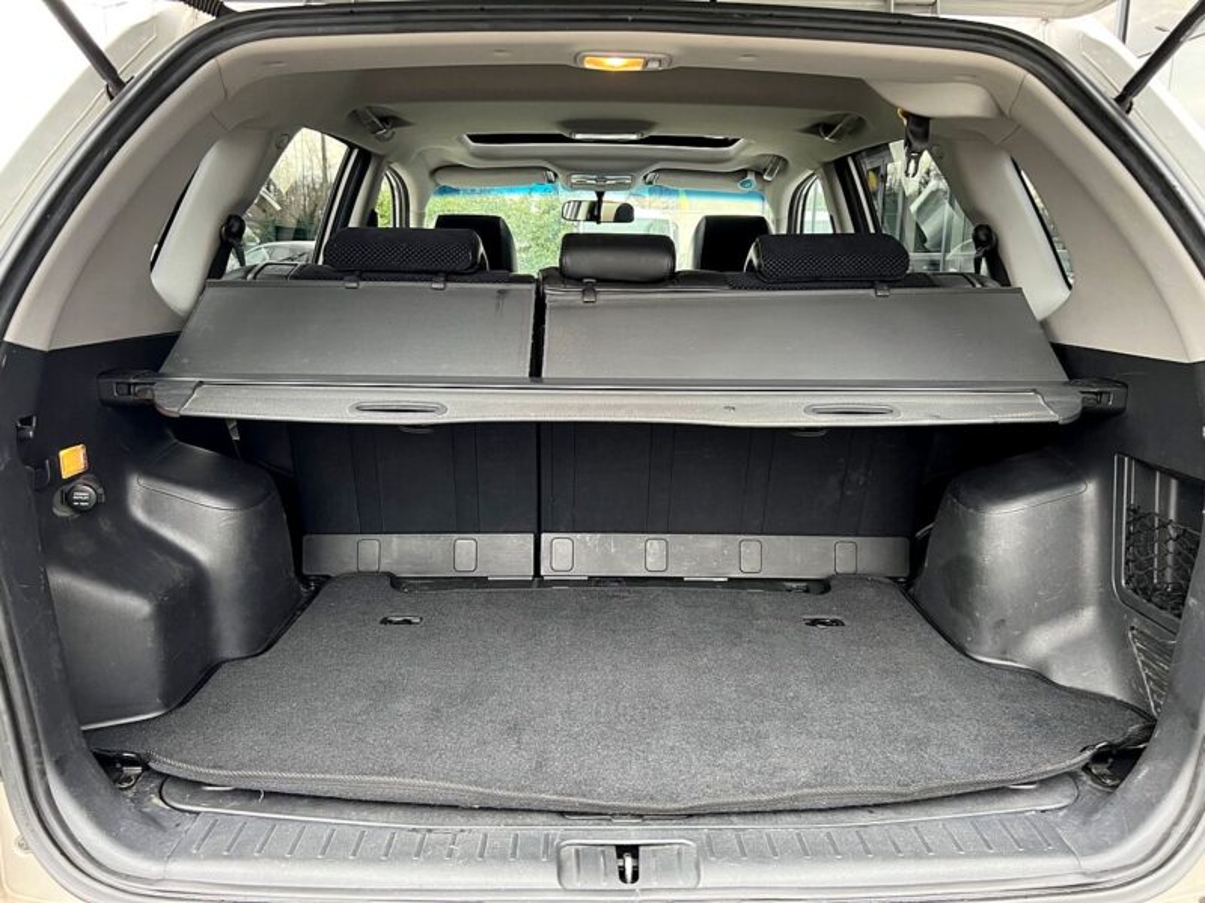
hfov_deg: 67.3
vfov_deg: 53.1
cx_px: 602
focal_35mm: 26
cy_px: 452
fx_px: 905
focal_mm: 5.7
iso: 125
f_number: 1.5
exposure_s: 1/86
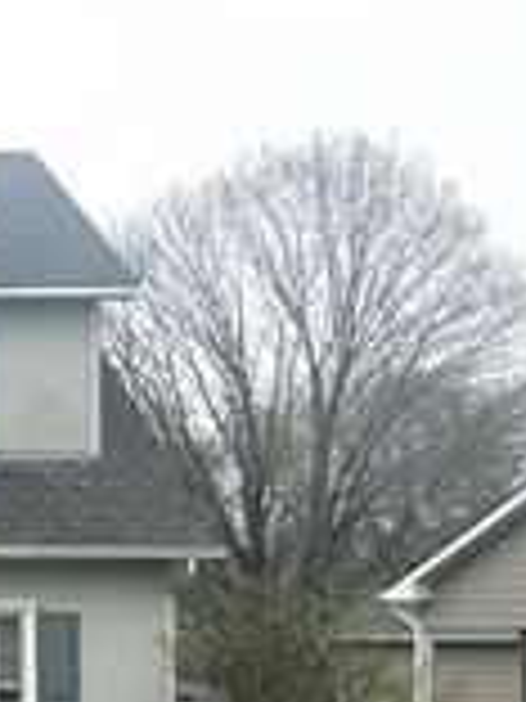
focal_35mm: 112
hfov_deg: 11.8
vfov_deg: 17.5
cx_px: -522
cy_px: 538
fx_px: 2269
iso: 50
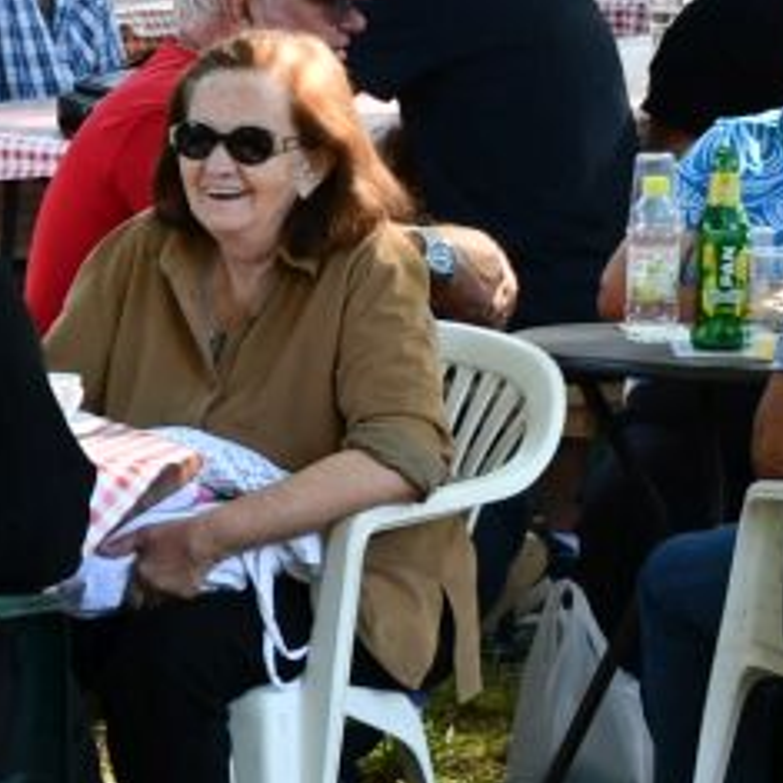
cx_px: -1040
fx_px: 6807
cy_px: 370
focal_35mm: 266
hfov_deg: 6.3
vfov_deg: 6.6
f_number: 4.5
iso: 400
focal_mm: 34
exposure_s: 1/250
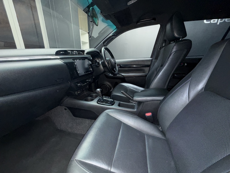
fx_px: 93
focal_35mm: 14
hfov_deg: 102.1
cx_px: 115
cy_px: 86
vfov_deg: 85.7
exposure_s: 1/44
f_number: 2.2
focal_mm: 2.22
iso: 200
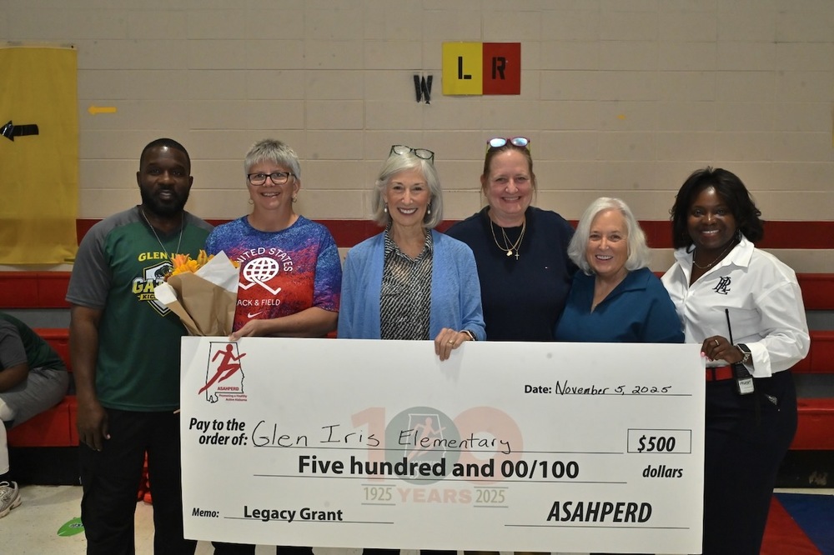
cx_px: 417
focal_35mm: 36
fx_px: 834
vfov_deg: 36.8
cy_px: 278
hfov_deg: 53.1
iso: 4000
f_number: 11
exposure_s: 1/200
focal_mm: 36
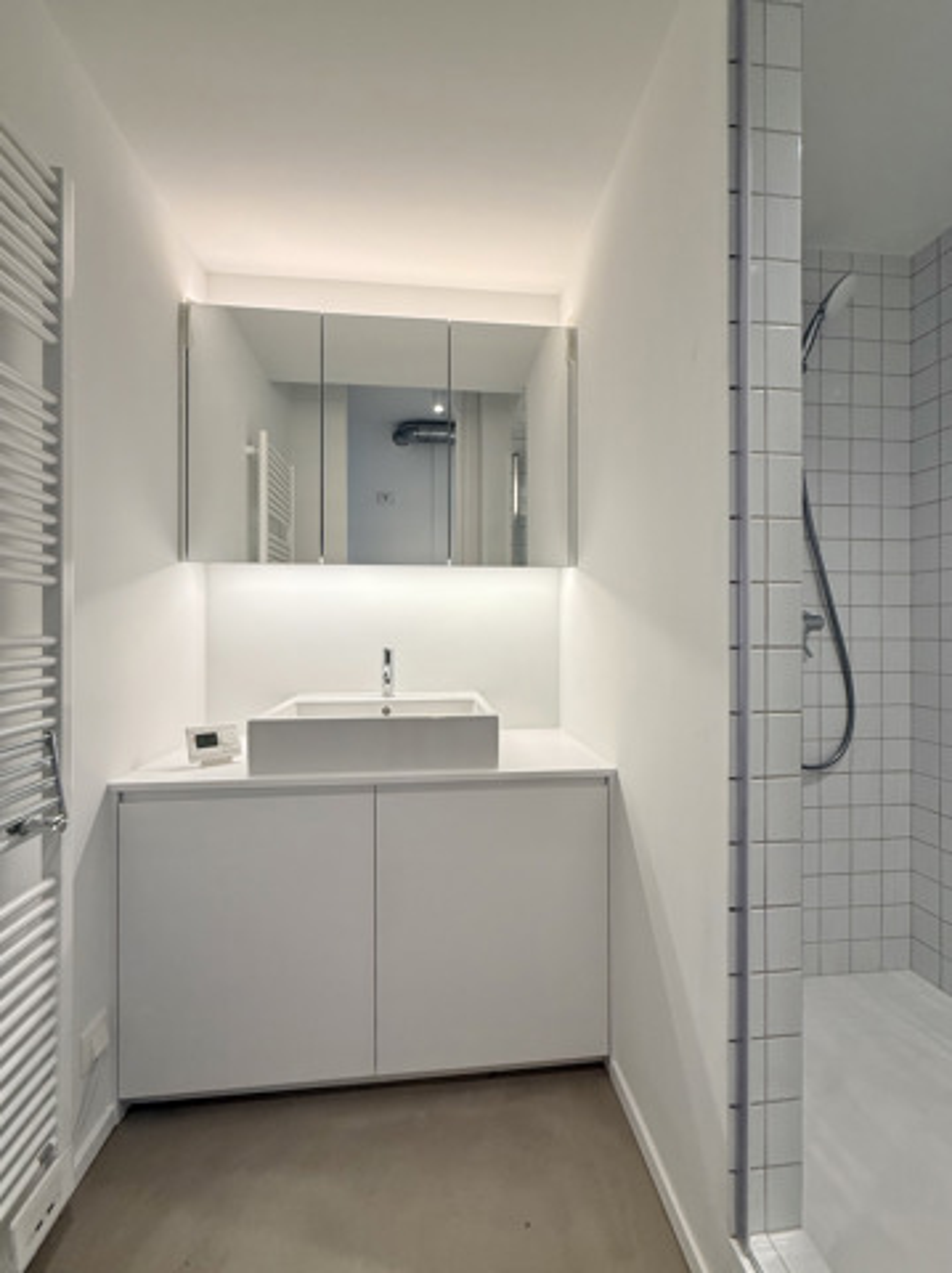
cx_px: 476
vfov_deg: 102.1
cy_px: 636
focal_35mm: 14
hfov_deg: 85.6
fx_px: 514
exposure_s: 1/100
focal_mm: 2.22
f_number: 2.2
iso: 100
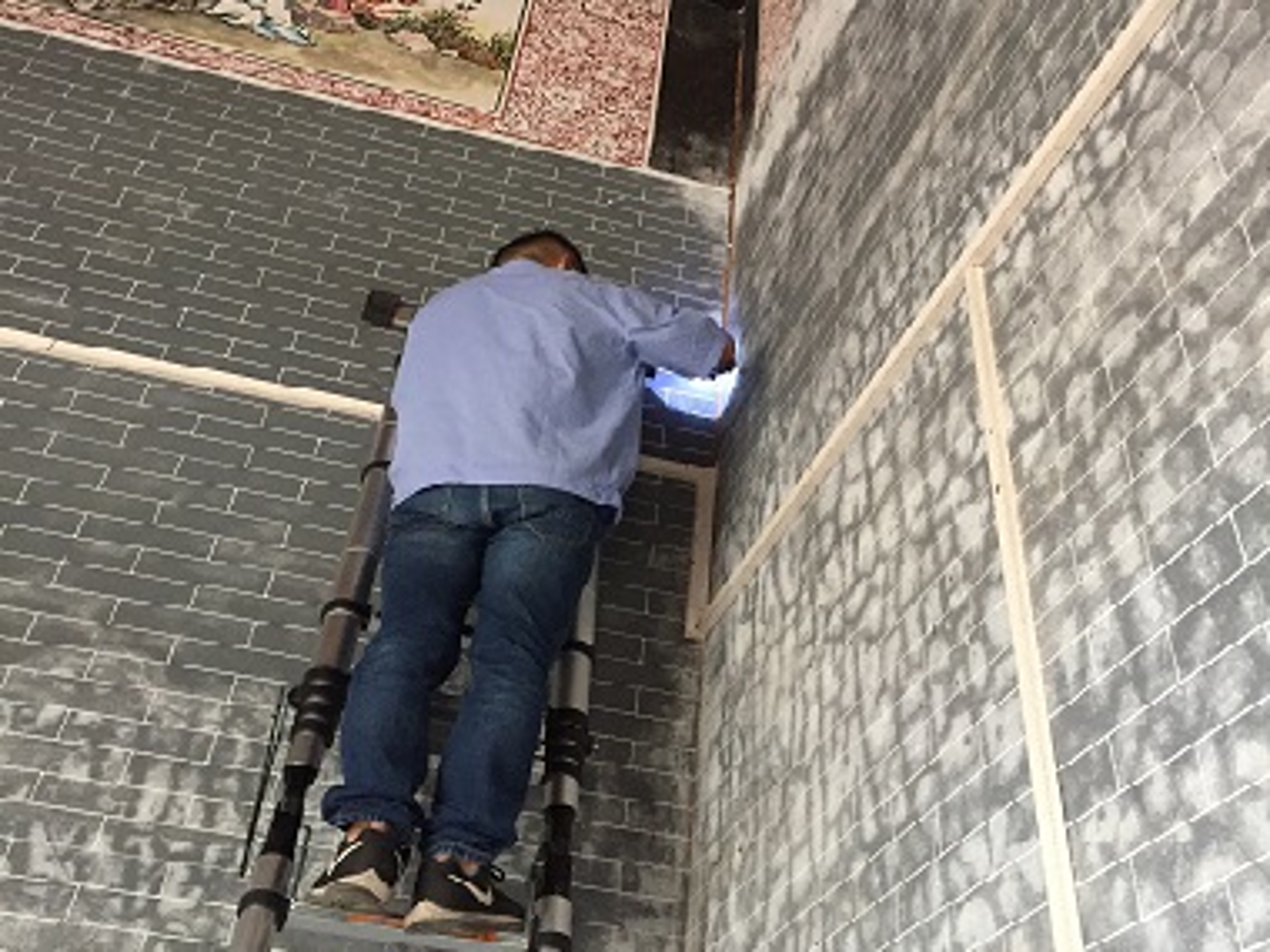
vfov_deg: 48.2
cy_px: 476
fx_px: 1064
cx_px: 635
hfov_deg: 61.7
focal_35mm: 29
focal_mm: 4.15
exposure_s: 1/25
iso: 250
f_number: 2.2
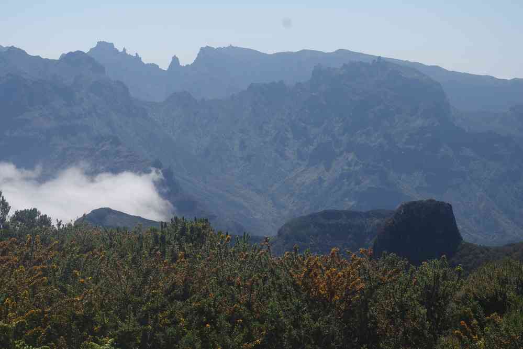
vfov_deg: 21.1
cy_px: 174
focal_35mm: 64
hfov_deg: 31.2
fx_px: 937
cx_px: 262
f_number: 7.1
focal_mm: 43
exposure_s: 1/200
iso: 100
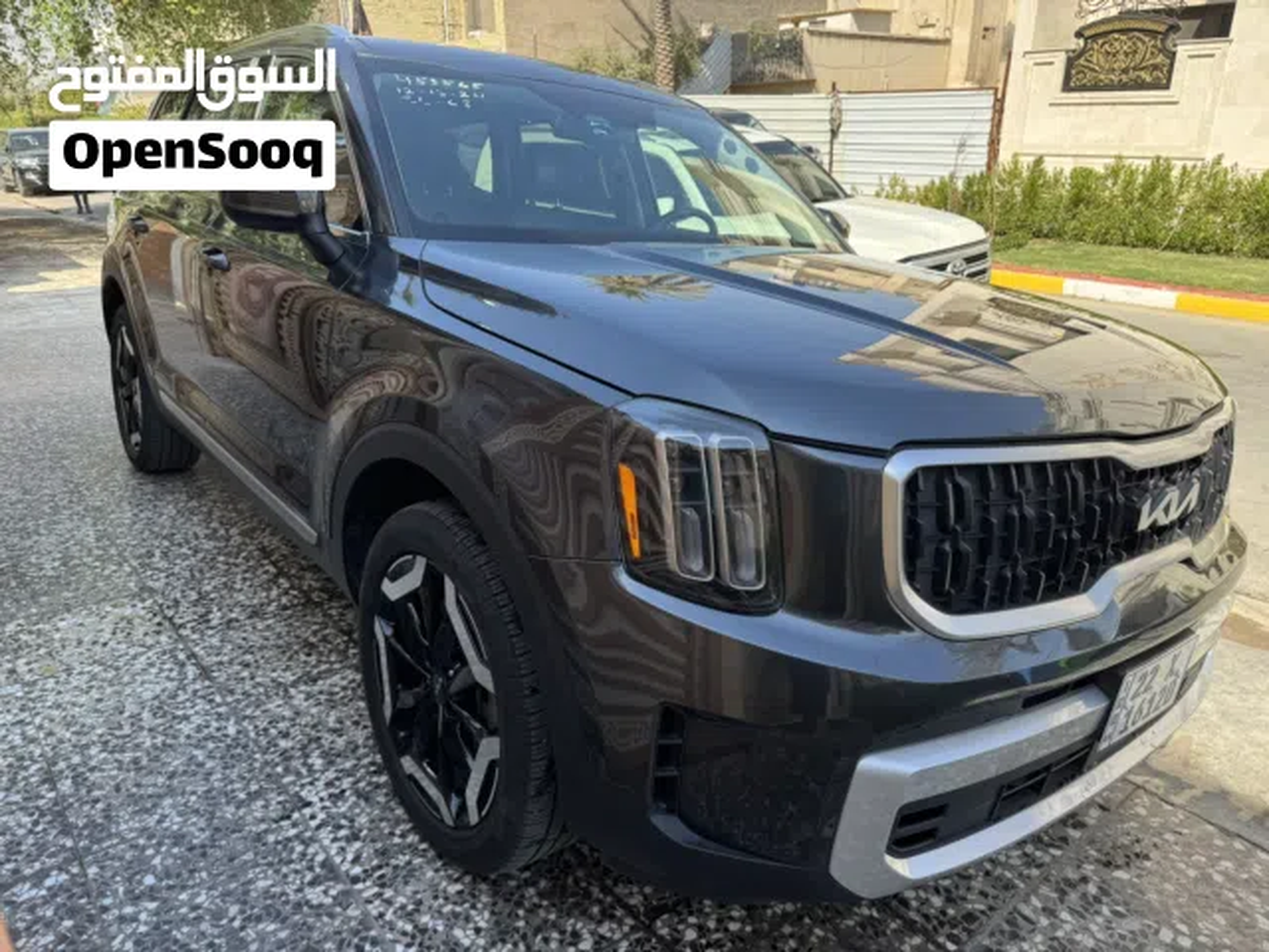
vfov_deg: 56.8
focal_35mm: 24
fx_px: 880
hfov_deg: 71.6
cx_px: 634
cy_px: 476
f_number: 1.78
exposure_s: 1/912
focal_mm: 6.76
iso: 80
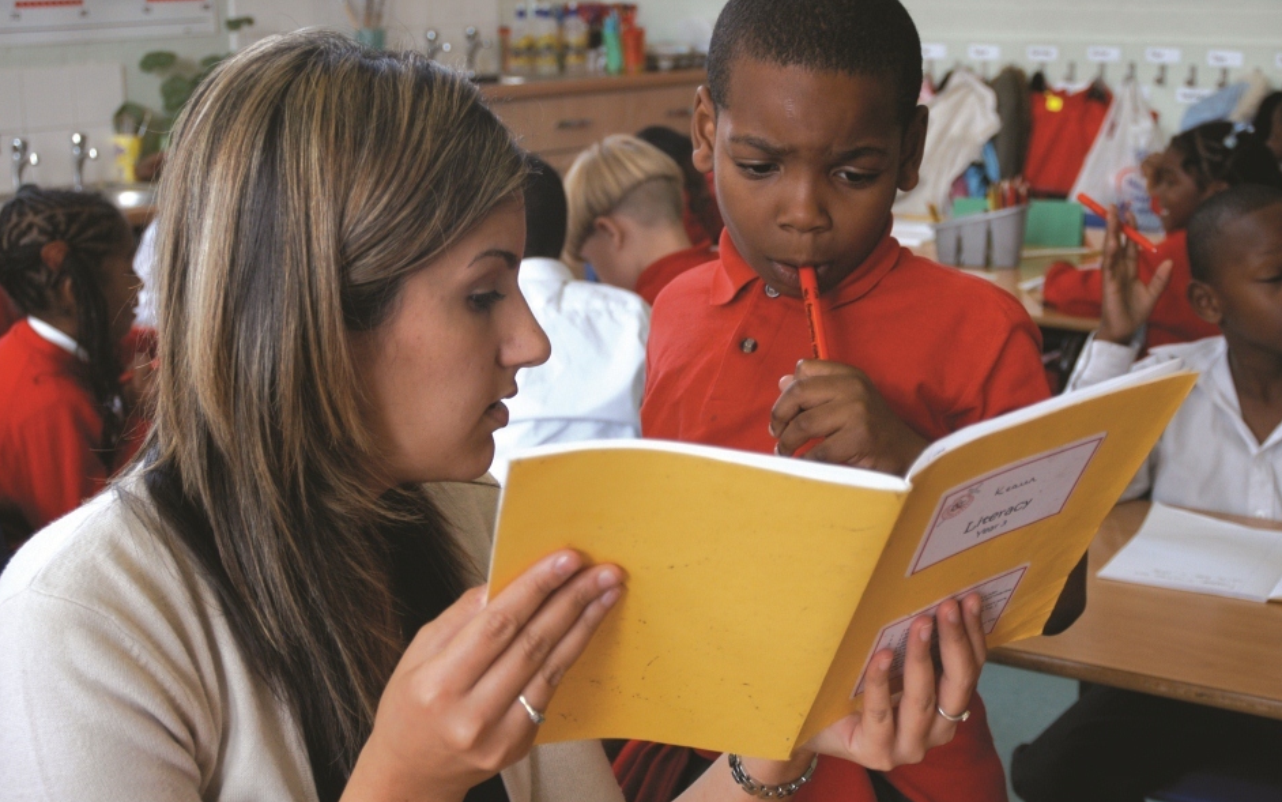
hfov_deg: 37.2
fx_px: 1905
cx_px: 640
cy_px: 389
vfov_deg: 23.8
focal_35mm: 55
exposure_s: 1/80
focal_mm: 35
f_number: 4.5
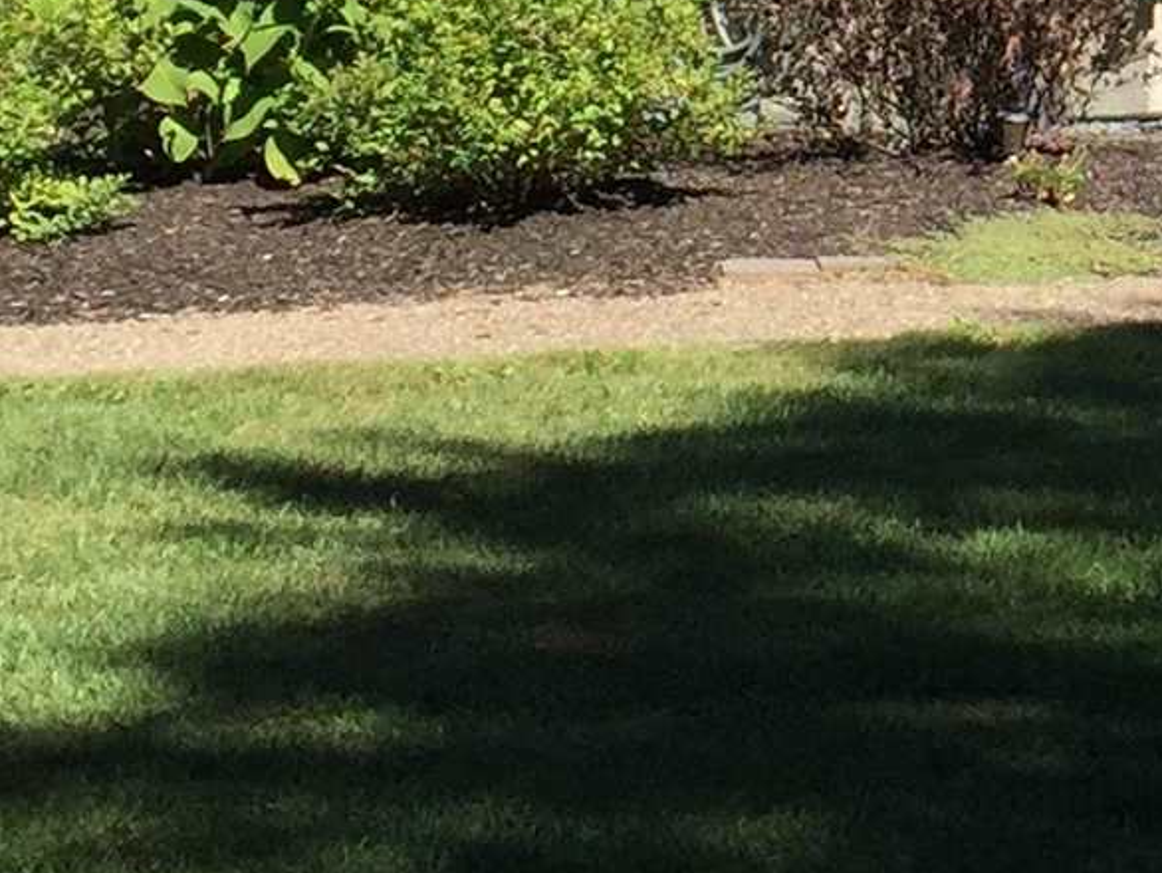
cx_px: 1709
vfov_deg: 9.4
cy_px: -569
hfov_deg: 12.4
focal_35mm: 152
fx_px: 5104
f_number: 2.2
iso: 32
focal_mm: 4.15
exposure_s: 1/1068
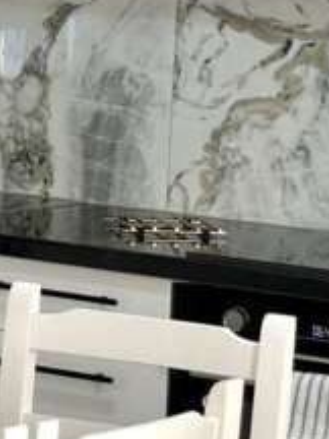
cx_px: -169
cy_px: 147
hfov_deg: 6.2
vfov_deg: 8.3
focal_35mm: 237
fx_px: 3003
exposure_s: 1/90
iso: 125
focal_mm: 6.86
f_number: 1.78
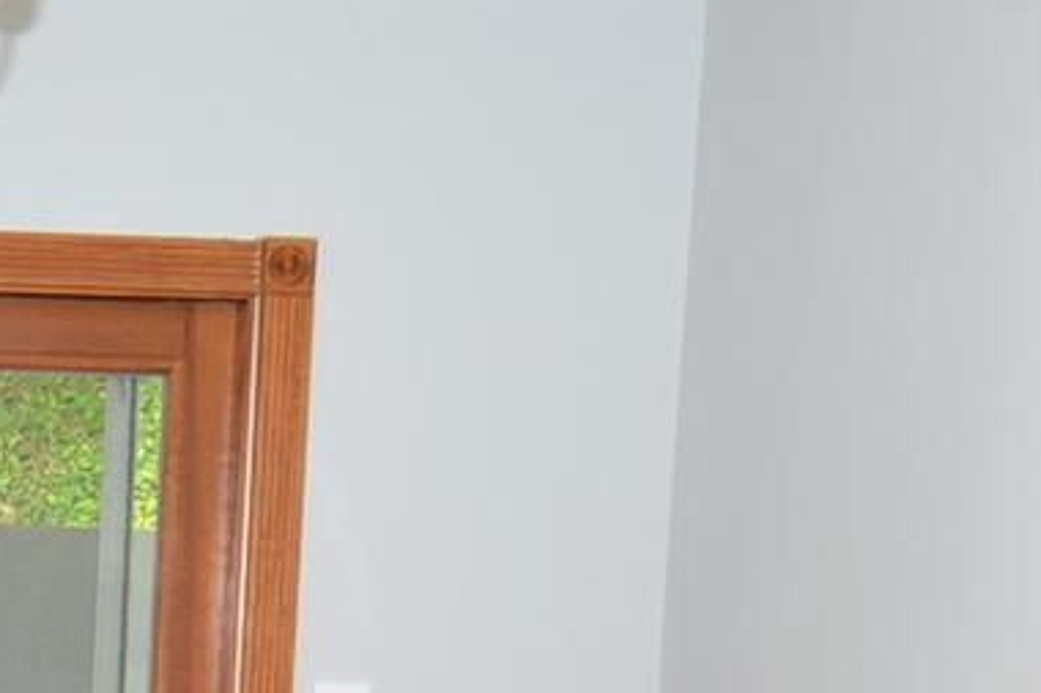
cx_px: -321
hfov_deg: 19.4
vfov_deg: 13.5
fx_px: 2804
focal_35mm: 97
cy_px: 963
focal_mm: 12
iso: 400
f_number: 4
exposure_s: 1/60
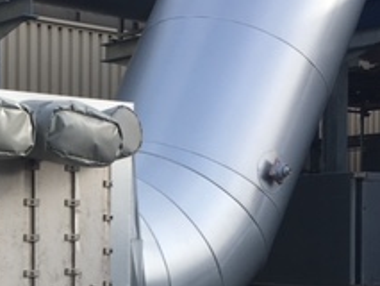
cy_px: 257
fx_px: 956
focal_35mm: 87
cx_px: -39
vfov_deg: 16.8
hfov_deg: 21.3
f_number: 2.2
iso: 25
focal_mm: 4.15
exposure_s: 1/761
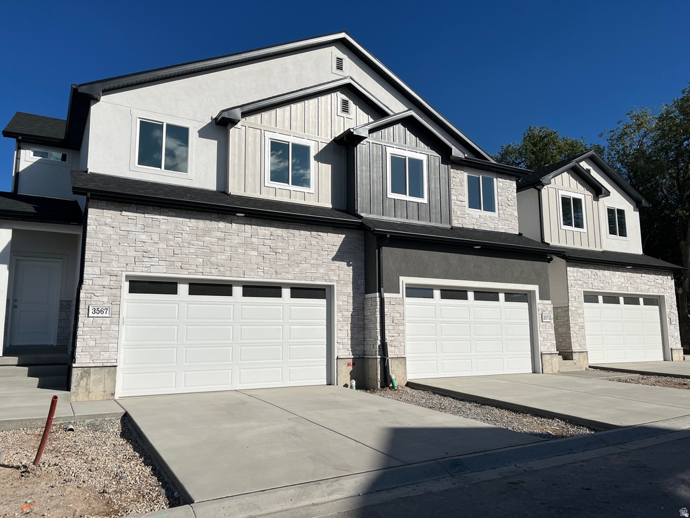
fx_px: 518
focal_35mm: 26
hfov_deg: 67.3
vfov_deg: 53.1
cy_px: 259
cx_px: 345
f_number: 1.6
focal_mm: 5.1
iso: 50
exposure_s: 1/10870
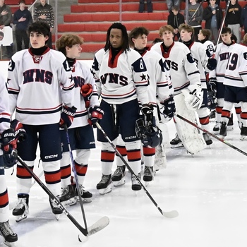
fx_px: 622
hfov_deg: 22.0
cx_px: 25
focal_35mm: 77
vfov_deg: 22.5
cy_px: 132
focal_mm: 31
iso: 9000
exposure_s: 1/1600
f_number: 4.2
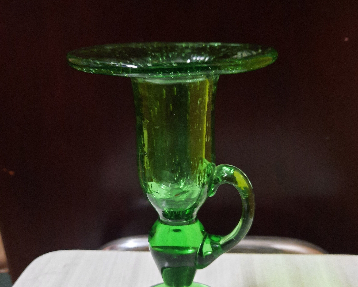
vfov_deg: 44.0
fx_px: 350
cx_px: 181
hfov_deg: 54.2
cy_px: 186
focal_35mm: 33
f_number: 2
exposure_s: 1/25
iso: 400
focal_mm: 4.6
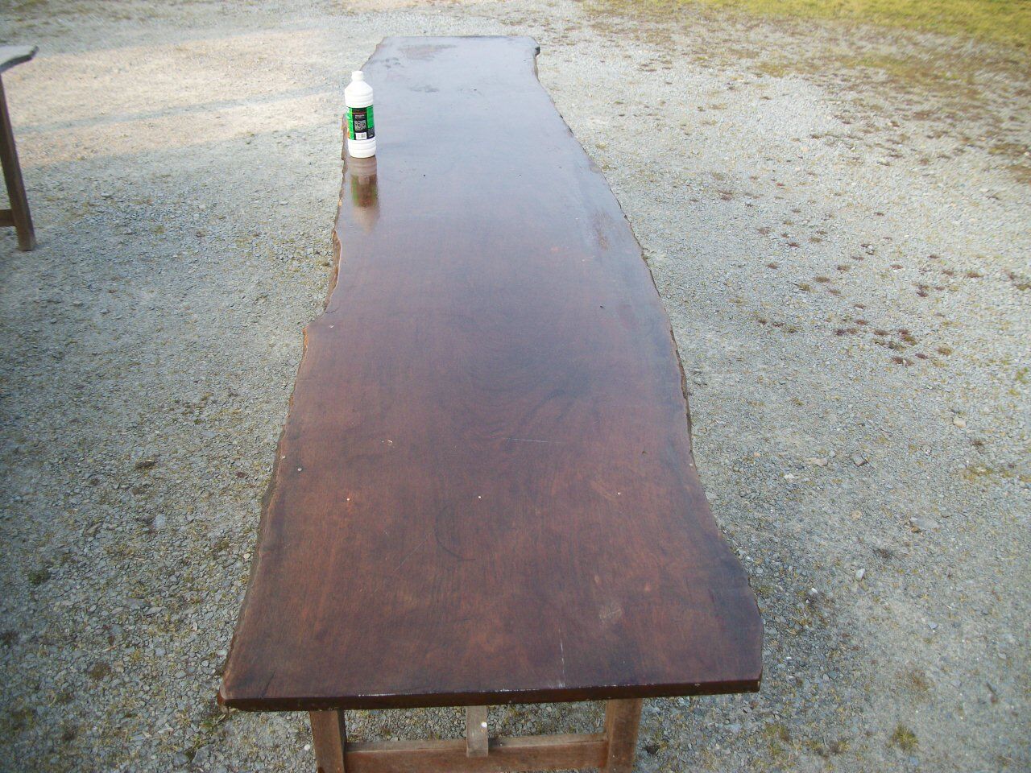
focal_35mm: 32
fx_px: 953
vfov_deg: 44.2
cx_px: 516
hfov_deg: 56.8
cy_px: 386
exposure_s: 1/160
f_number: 2.9
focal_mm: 5.7
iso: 80
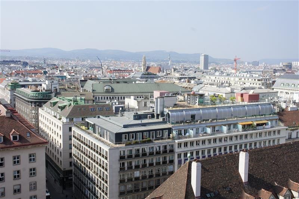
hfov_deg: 51.9
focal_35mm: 37
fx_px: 307
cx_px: 150
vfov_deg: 35.9
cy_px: 100
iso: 200
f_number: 11
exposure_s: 1/160
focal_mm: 25
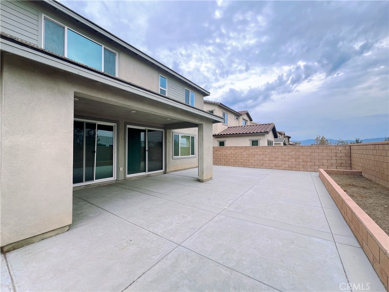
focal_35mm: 13
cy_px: 146
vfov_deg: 89.9
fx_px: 146
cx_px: 194
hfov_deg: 106.2
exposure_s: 1/99
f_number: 1.8
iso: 32
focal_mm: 1.57
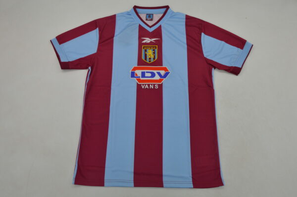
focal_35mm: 33
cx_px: 148
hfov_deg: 57.3
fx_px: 272
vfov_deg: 39.9
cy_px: 98
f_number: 10
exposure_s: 1/200
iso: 400
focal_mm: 22
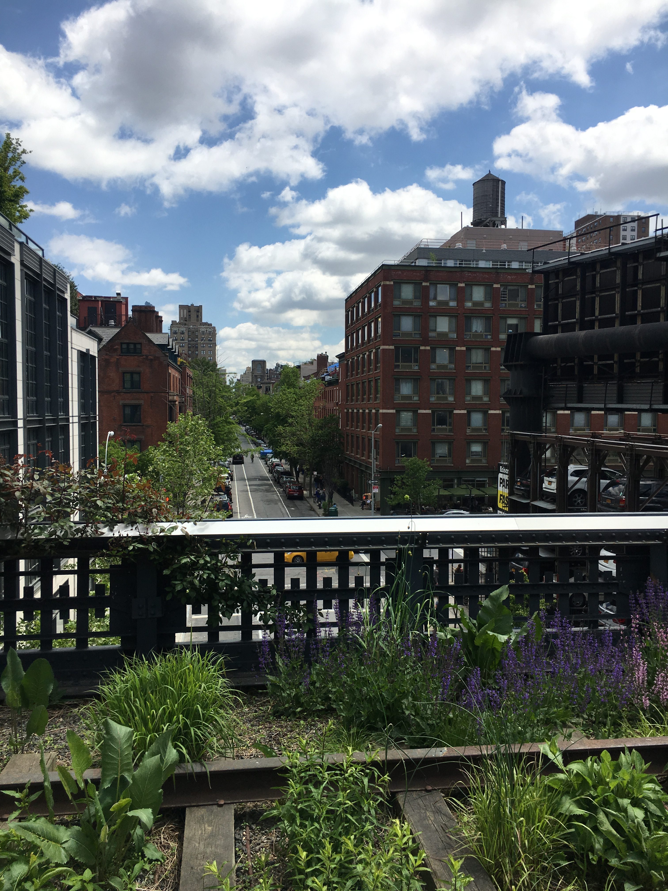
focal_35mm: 29
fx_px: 746
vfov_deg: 61.7
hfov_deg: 48.2
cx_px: 334
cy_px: 446
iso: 25
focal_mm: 4.15
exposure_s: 1/2262
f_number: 2.2
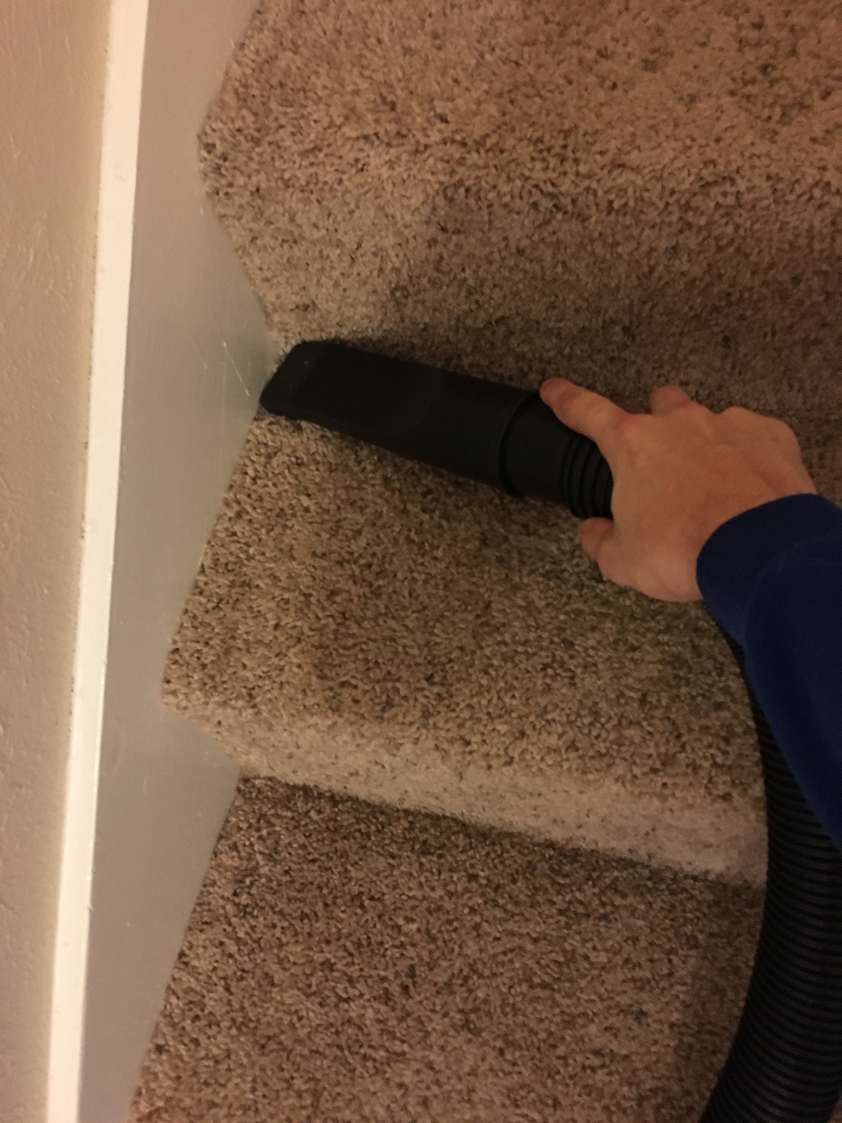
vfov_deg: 61.7
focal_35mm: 29
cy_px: 562
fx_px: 941
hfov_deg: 48.2
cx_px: 421
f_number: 2.2
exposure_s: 1/15
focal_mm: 4.15
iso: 500
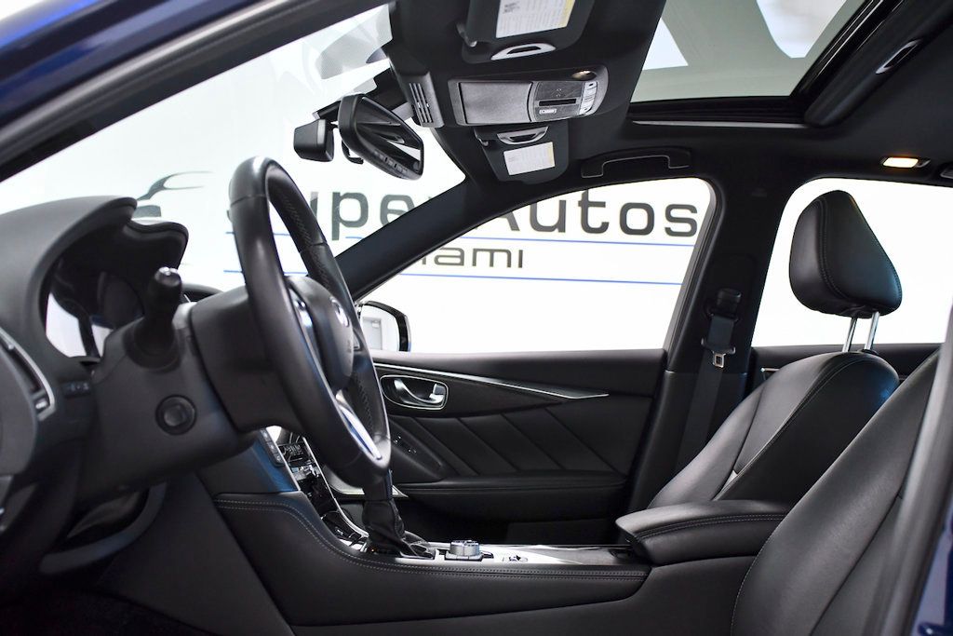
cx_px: 476
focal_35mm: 36
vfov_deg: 36.9
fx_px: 953
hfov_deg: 53.1
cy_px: 318
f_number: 3.5
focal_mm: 24
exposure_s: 1/320
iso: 1250
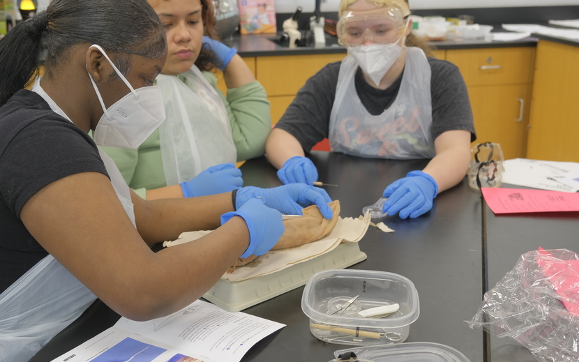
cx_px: 288
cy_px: 178
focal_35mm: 44
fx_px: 694
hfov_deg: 45.3
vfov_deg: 29.2
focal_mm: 23.5
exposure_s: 1/34
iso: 500
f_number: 4
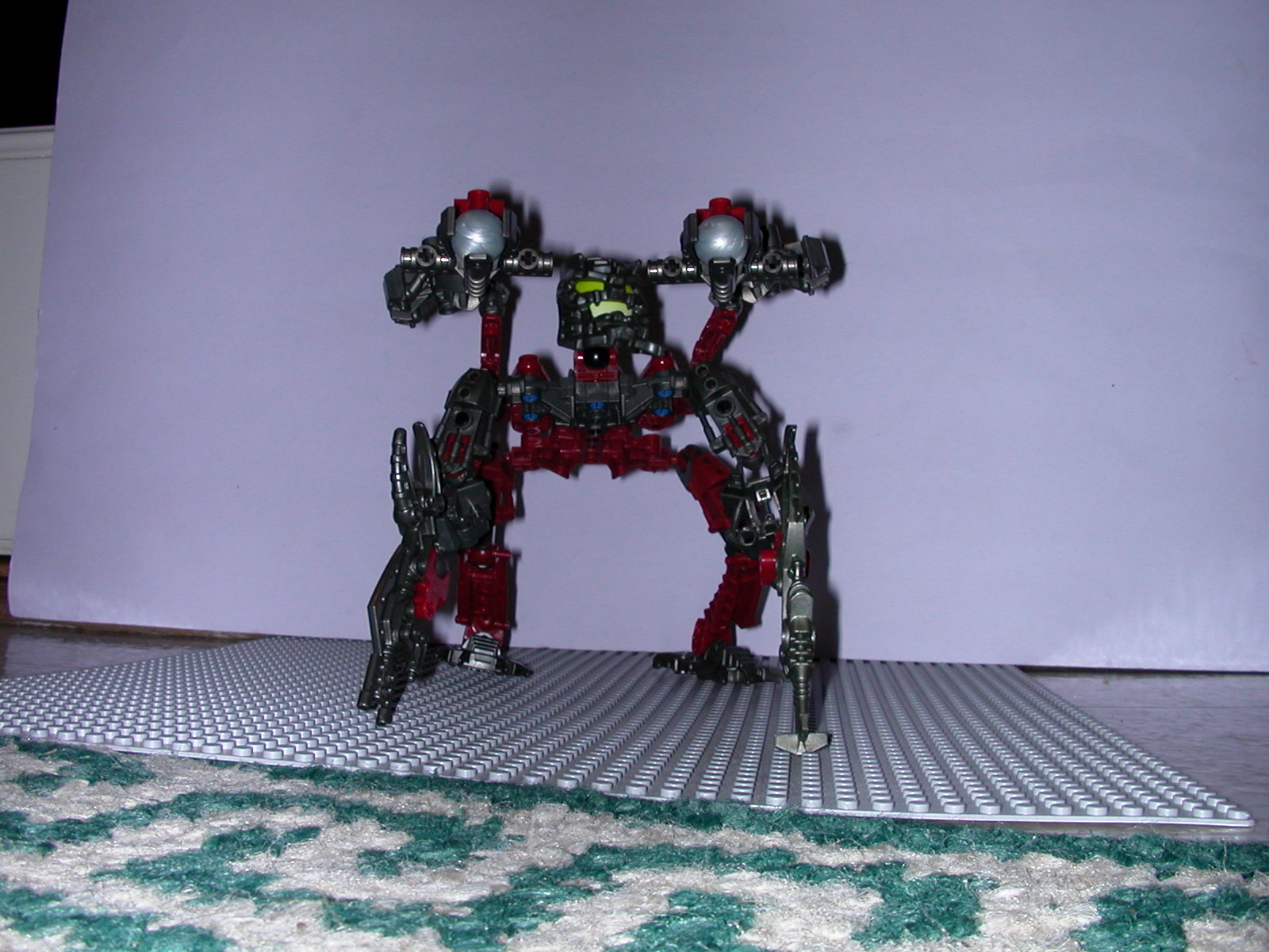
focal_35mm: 37
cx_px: 634
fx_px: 1356
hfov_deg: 50.1
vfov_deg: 38.7
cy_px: 476
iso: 100
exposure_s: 1/59.9
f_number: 4.5
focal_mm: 5.6
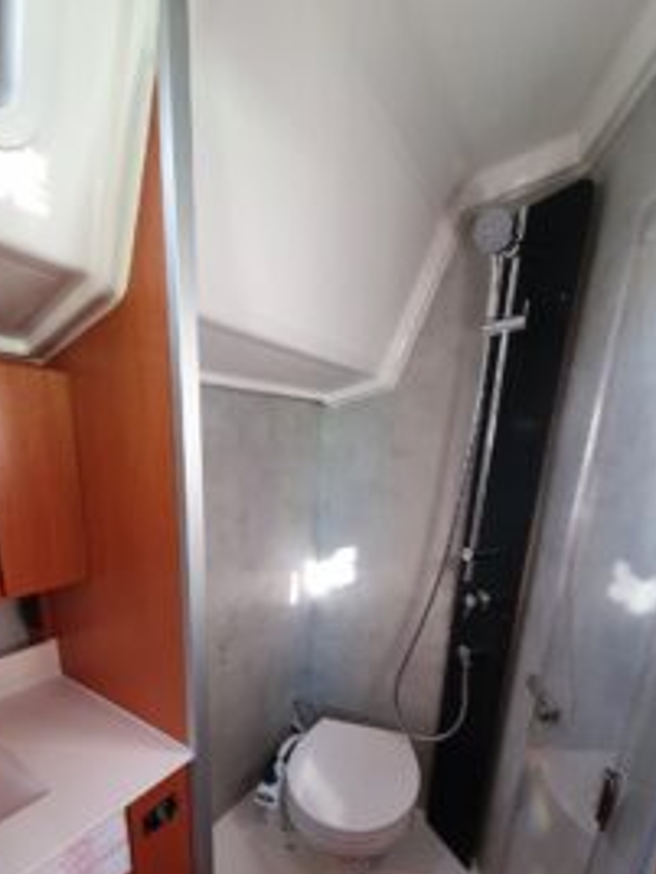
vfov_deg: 88.4
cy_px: 567
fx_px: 430
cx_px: 276
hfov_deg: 74.2
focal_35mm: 17
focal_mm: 1.8
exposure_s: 1/60
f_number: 2.2
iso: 250
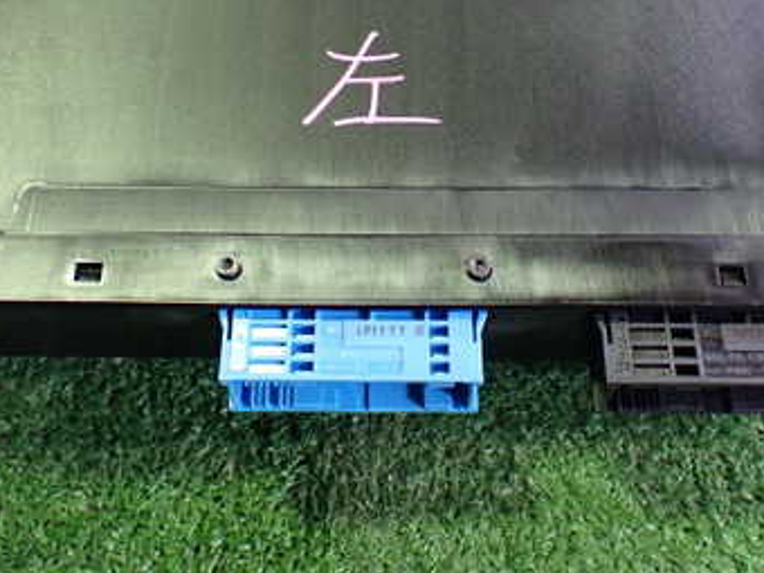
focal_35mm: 53
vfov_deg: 27.1
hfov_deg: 36.2
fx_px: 1170
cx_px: 398
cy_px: 126
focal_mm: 5.4
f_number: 2.3
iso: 800
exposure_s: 1/60
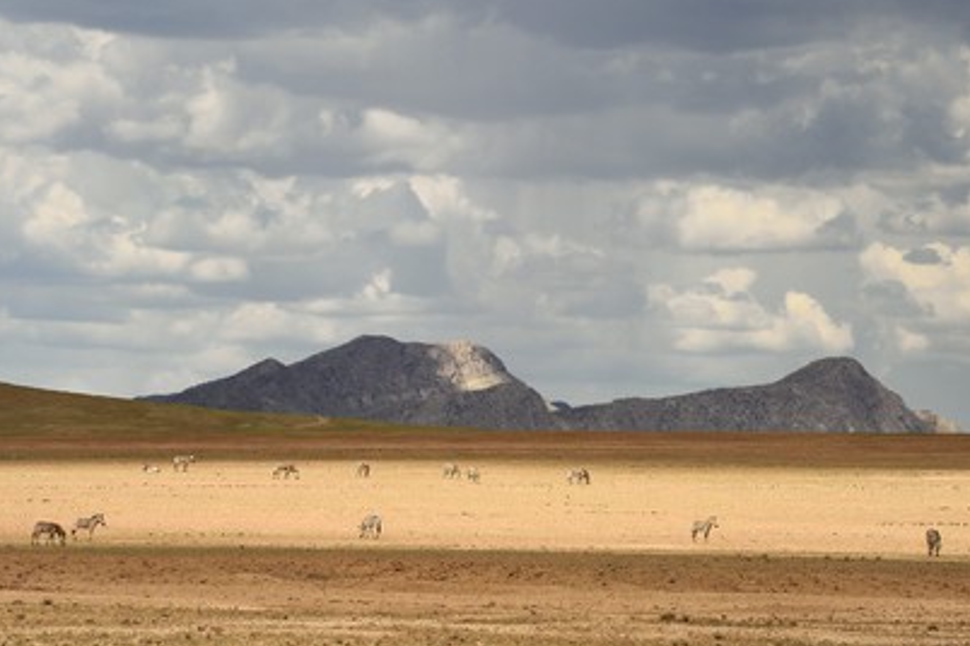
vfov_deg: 6.6
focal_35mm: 209
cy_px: 321
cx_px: 483
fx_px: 5631
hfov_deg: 9.8
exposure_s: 1/1600
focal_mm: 200
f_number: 6.3
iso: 200
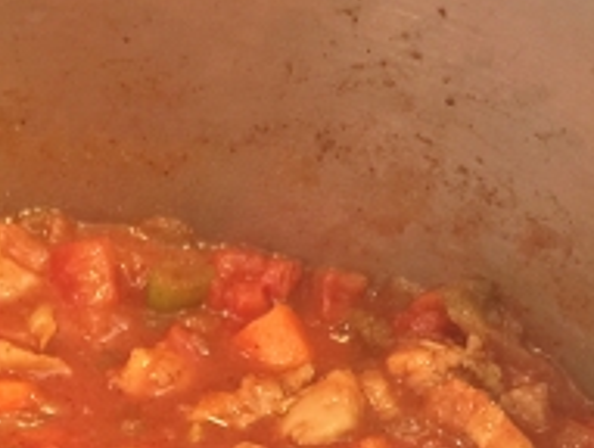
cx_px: 53
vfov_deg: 14.3
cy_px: 660
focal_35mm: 97
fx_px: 1668
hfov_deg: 19.8
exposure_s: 1/30
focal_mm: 4.15
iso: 50
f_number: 2.2
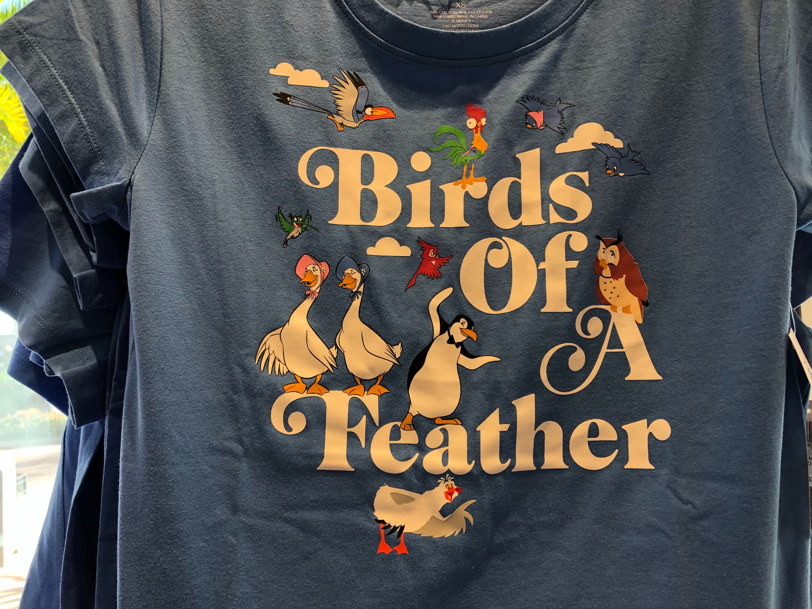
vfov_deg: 49.7
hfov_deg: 63.4
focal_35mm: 28
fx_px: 657
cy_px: 304
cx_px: 406
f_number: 1.8
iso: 40
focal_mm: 3.99
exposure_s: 1/120
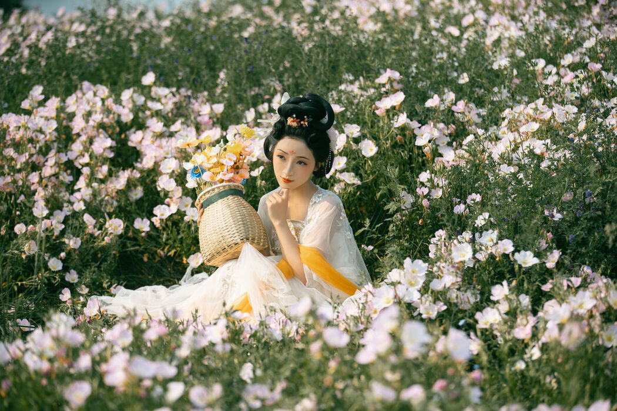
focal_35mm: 110
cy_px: 206
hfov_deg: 18.6
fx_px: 1885
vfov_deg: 12.5
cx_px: 308
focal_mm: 110
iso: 200
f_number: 2.8
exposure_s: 1/4000
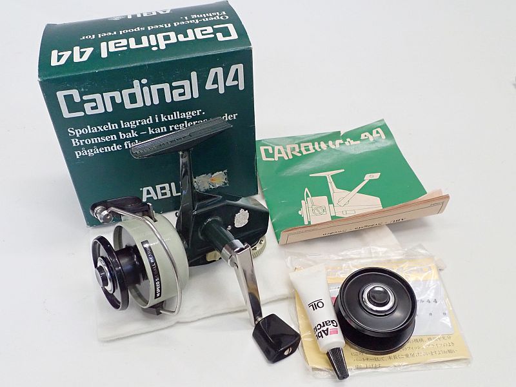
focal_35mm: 30
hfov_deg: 60.0
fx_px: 447
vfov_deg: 46.8
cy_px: 194
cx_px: 258
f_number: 3.2
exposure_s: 1/80
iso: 800
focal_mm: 5.5
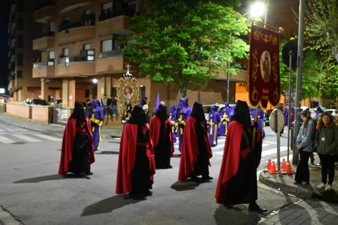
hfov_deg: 59.5
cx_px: 169
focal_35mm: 32
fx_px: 296
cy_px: 112
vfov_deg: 41.7
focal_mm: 21
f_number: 4
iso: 6400
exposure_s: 1/40
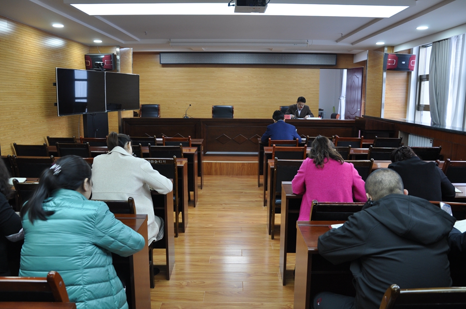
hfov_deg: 67.4
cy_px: 154
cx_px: 233
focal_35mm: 27
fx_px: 349
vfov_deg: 47.8
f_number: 4.5
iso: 400
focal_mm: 18
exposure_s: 1/20
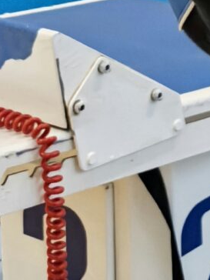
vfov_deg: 9.4
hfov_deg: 7.1
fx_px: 1537
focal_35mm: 190
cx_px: 602
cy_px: -360
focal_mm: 6.98
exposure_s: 1/685
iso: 1600
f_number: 1.4
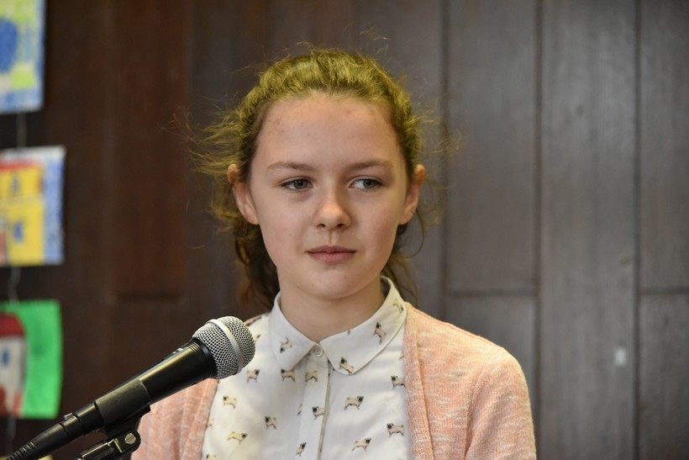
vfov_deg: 11.4
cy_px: 230
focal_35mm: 120
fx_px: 2297
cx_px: 344
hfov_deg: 17.1
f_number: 4.5
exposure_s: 1/320
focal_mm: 120
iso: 8000
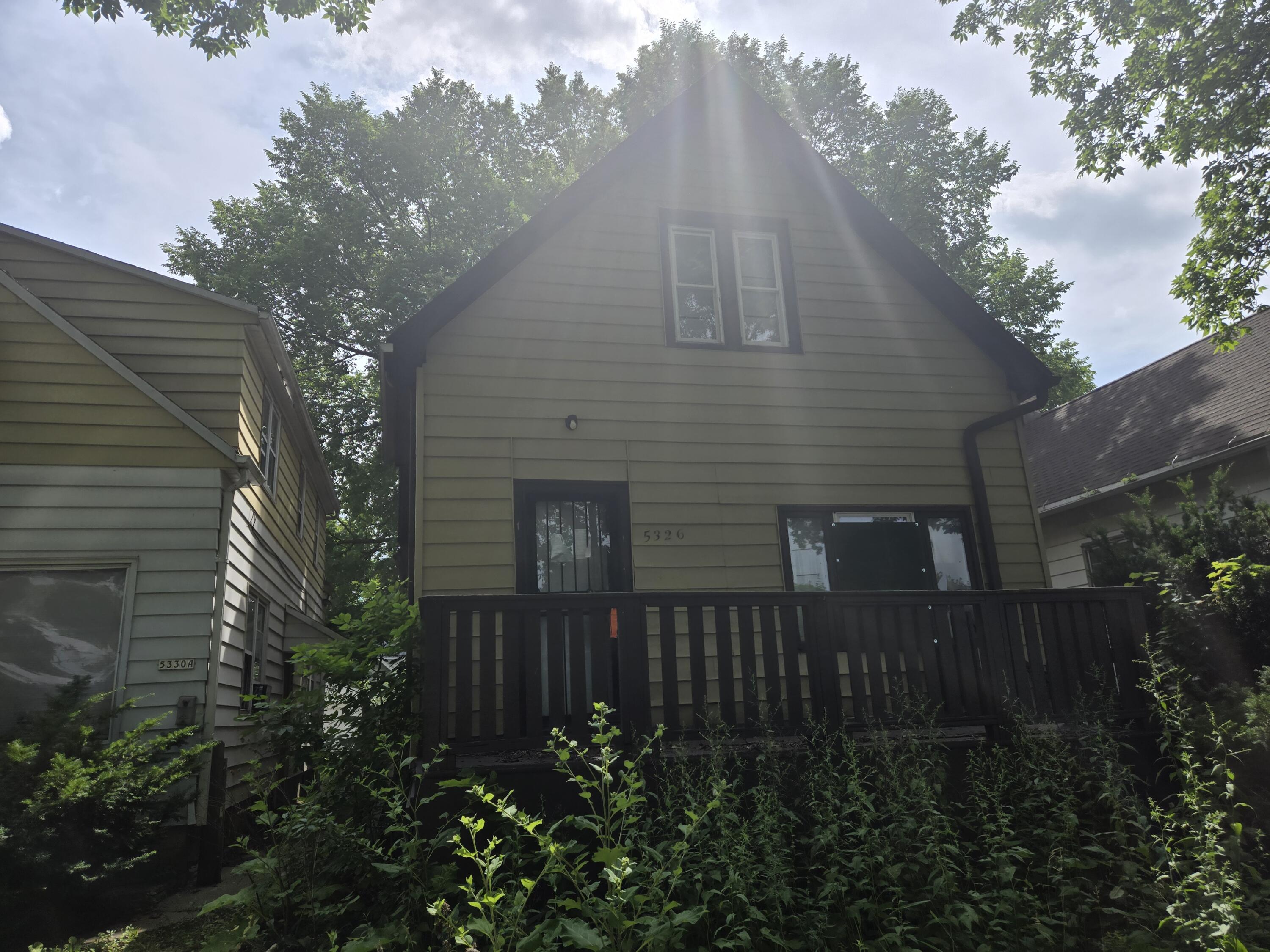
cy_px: 476
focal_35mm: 23
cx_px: 635
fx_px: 844
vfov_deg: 58.9
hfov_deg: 73.9
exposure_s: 1/2043
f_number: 1.8
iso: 25
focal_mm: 5.4
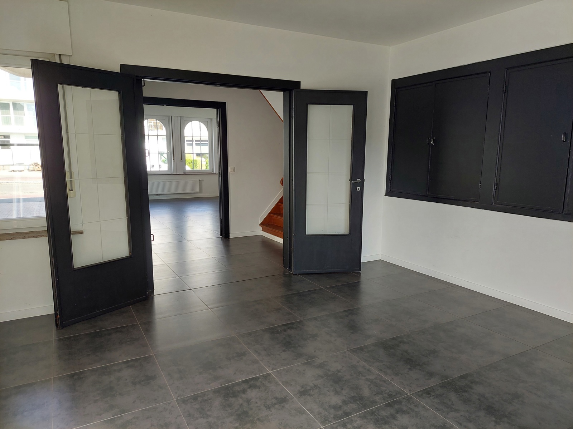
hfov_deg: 69.4
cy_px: 214
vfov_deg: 54.9
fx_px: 414
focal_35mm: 25
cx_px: 286
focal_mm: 5.23
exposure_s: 1/100
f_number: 1.8
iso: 80
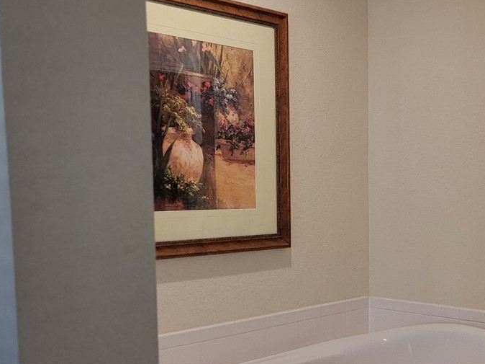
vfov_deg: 25.5
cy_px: 252
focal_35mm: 57
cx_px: 479
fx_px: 798
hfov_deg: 31.4
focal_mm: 6.7
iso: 125
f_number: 1.8
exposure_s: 1/120
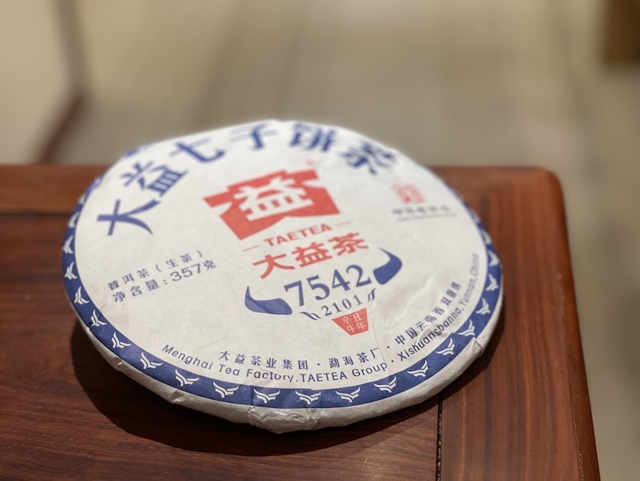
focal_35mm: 64
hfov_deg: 30.3
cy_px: 240
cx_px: 320
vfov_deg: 22.9
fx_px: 1184
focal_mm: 7.5
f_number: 2.2
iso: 160
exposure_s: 1/100
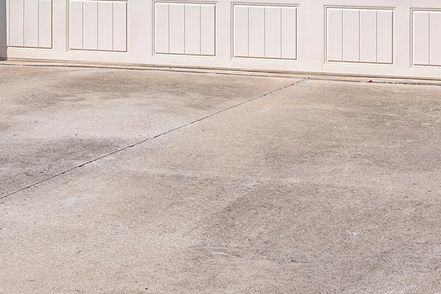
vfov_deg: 10.3
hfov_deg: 15.7
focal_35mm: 130
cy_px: -129
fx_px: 1593
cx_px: 96
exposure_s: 1/800
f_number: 11
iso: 640
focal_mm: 33
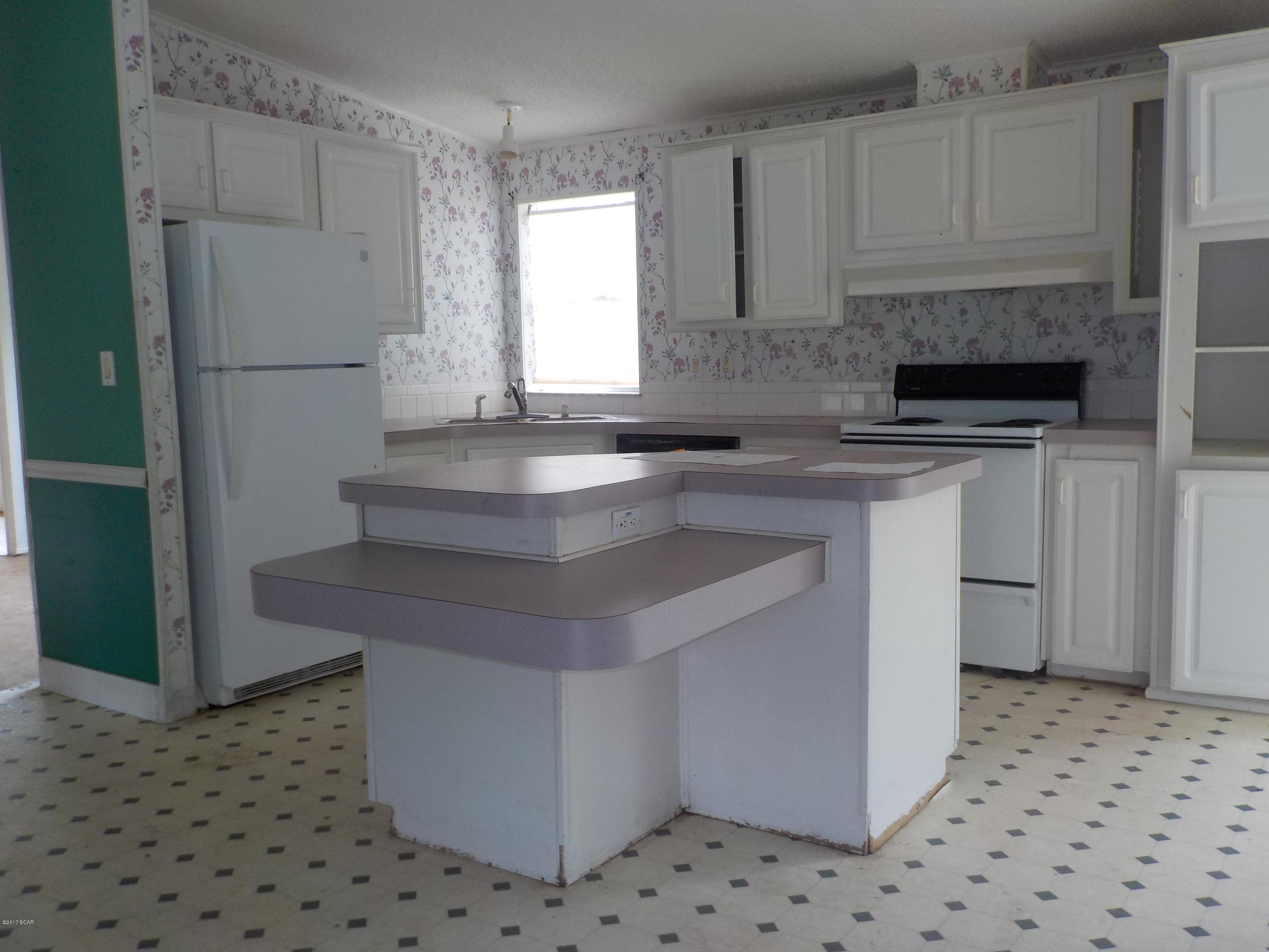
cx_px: 634
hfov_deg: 60.0
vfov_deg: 46.8
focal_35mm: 30
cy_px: 476
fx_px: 1100
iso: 125
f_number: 3.3
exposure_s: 1/40
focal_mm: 4.1
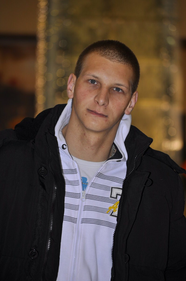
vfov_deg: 11.2
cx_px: 93
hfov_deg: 7.5
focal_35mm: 183
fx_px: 1422
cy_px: 140
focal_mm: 122
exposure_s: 1/60
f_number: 4.8
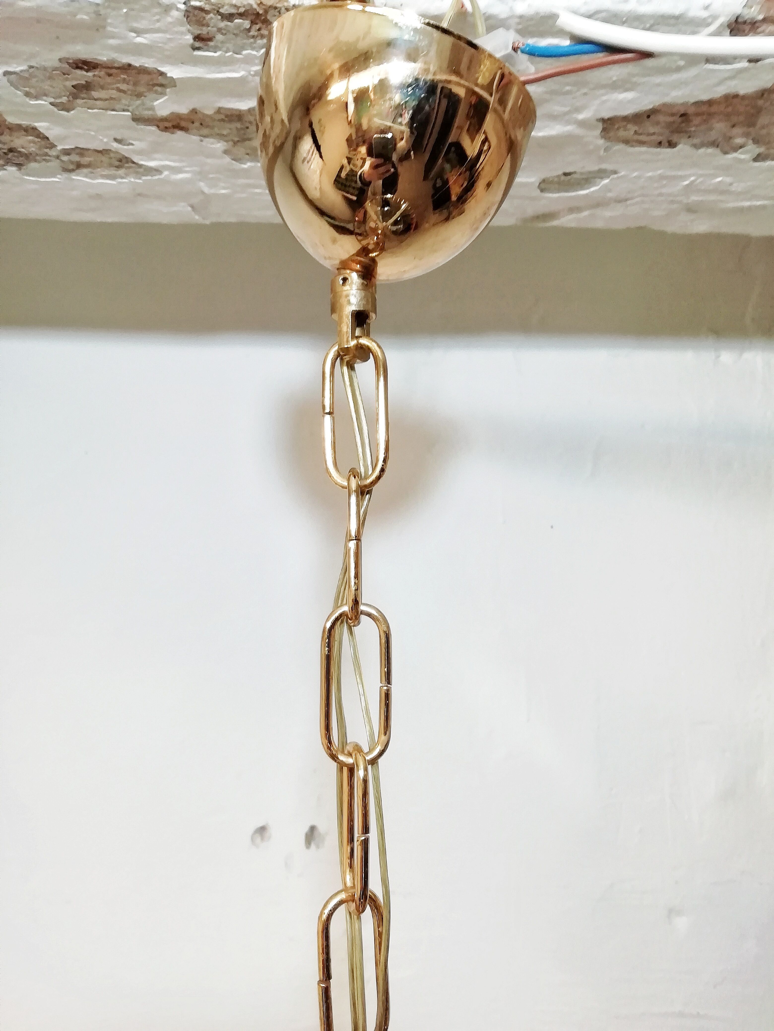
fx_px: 775
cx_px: 387
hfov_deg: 53.1
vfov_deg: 67.3
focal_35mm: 26
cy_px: 516
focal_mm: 3.46
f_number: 2.2
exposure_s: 1/33.3
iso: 80
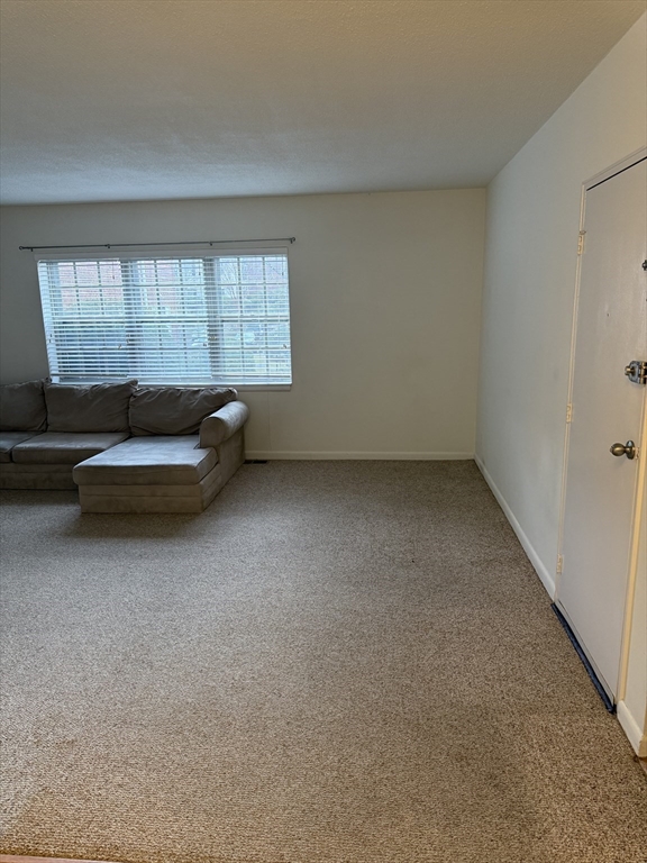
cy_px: 432
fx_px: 598
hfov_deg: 56.8
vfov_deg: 71.6
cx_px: 324
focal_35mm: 24
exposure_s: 1/120
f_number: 1.78
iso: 320
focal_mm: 6.76
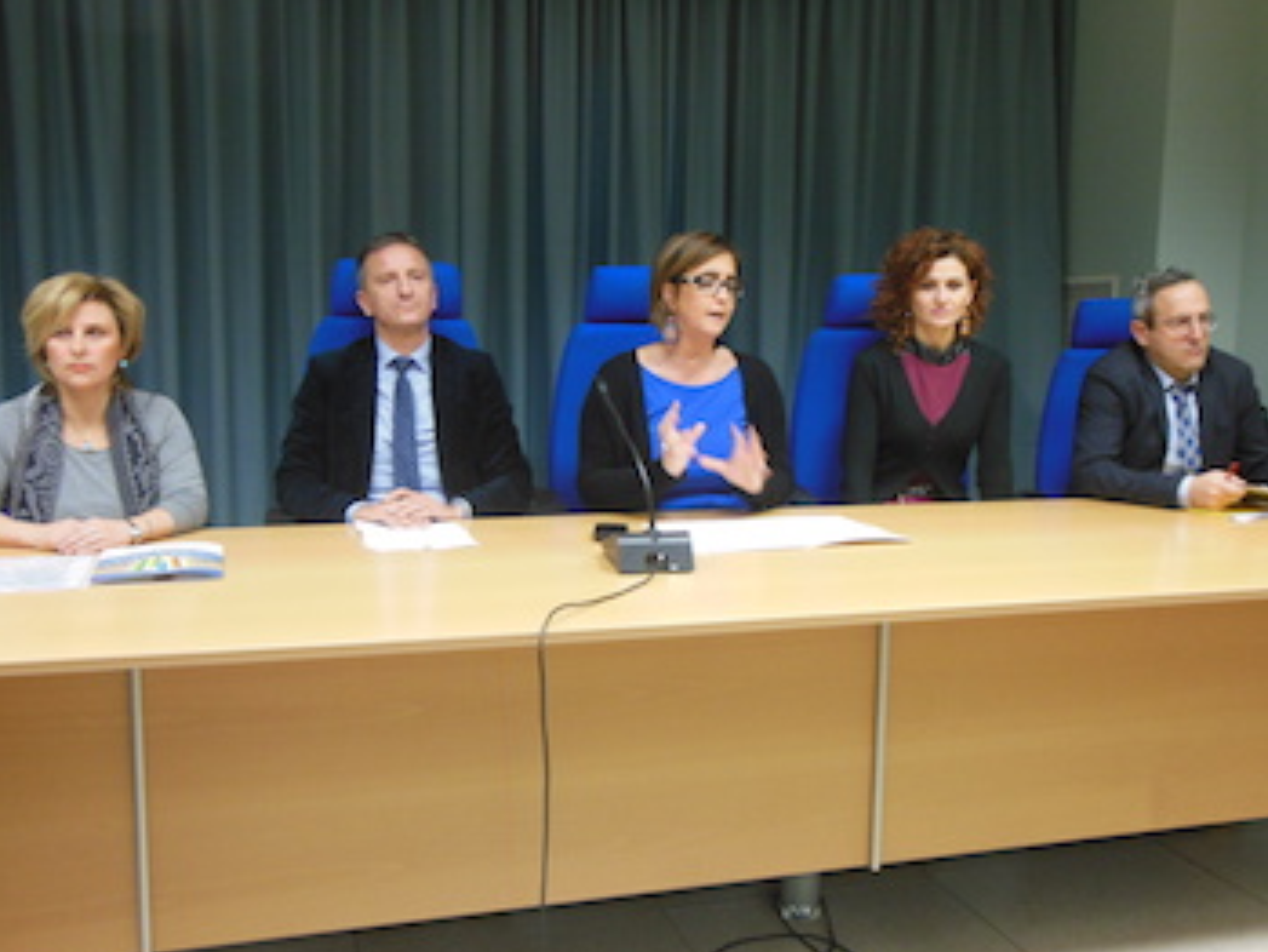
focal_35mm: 34
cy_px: 480
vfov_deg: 41.8
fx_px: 1246
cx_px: 621
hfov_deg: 53.9
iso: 400
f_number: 3.5
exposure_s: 1/20
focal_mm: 6
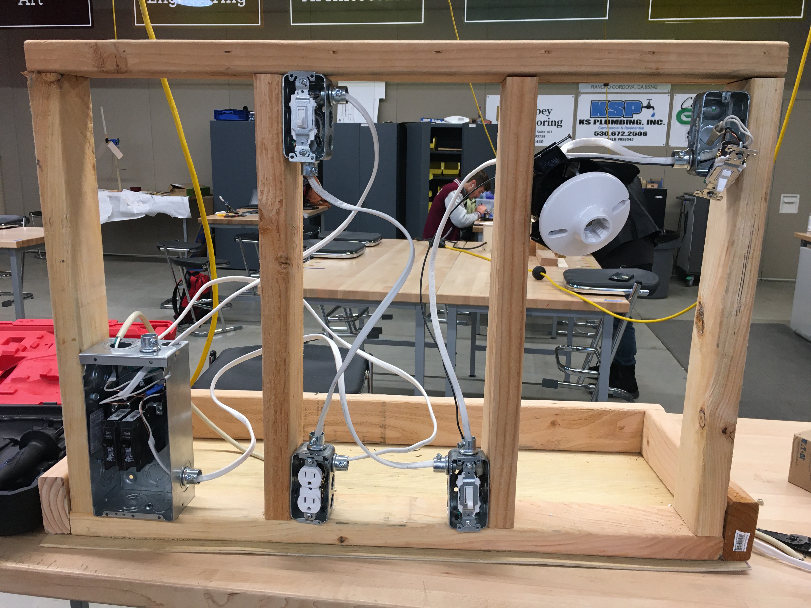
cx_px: 406
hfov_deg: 61.7
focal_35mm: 29
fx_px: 679
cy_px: 304
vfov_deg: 48.2
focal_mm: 4.15
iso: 50
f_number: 2.2
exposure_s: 1/30
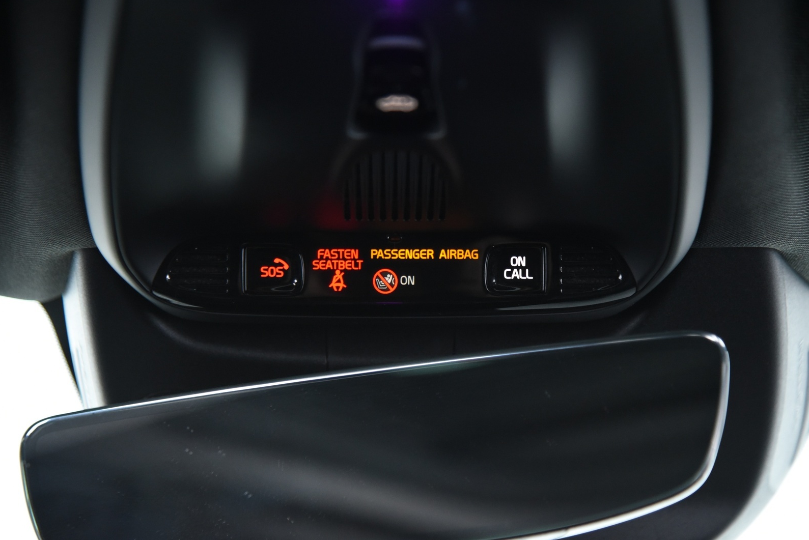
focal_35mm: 112
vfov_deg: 12.2
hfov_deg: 18.3
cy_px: 269
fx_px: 2518
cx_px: 398
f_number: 4
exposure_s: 1/20
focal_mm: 110
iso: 4000
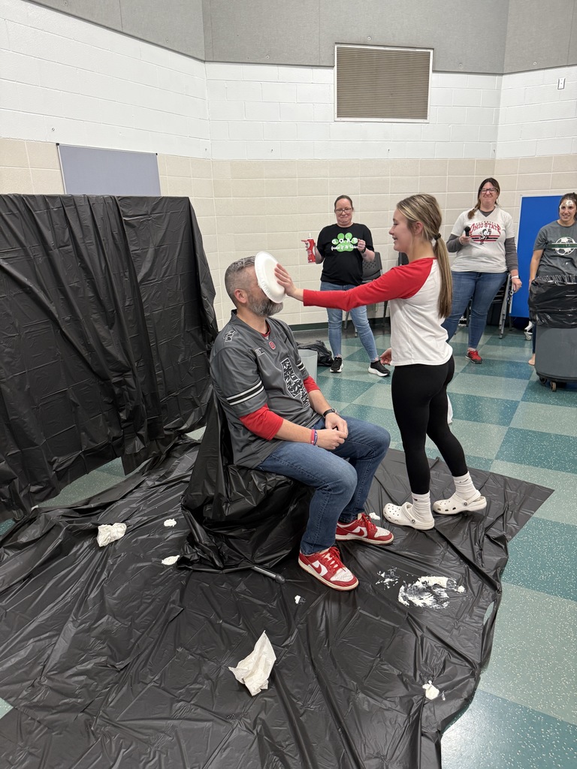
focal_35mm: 24
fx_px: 533
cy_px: 384
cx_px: 288
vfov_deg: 71.6
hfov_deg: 56.8
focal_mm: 6.76
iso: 200
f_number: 1.78
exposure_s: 1/60
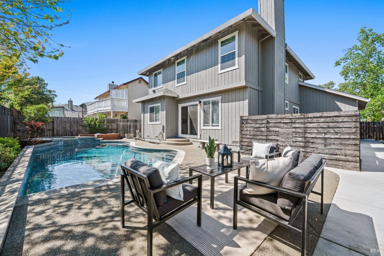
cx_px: 192
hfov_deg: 104.3
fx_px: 149
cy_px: 128
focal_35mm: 14
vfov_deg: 81.2
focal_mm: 14
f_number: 11
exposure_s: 1/320
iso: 200
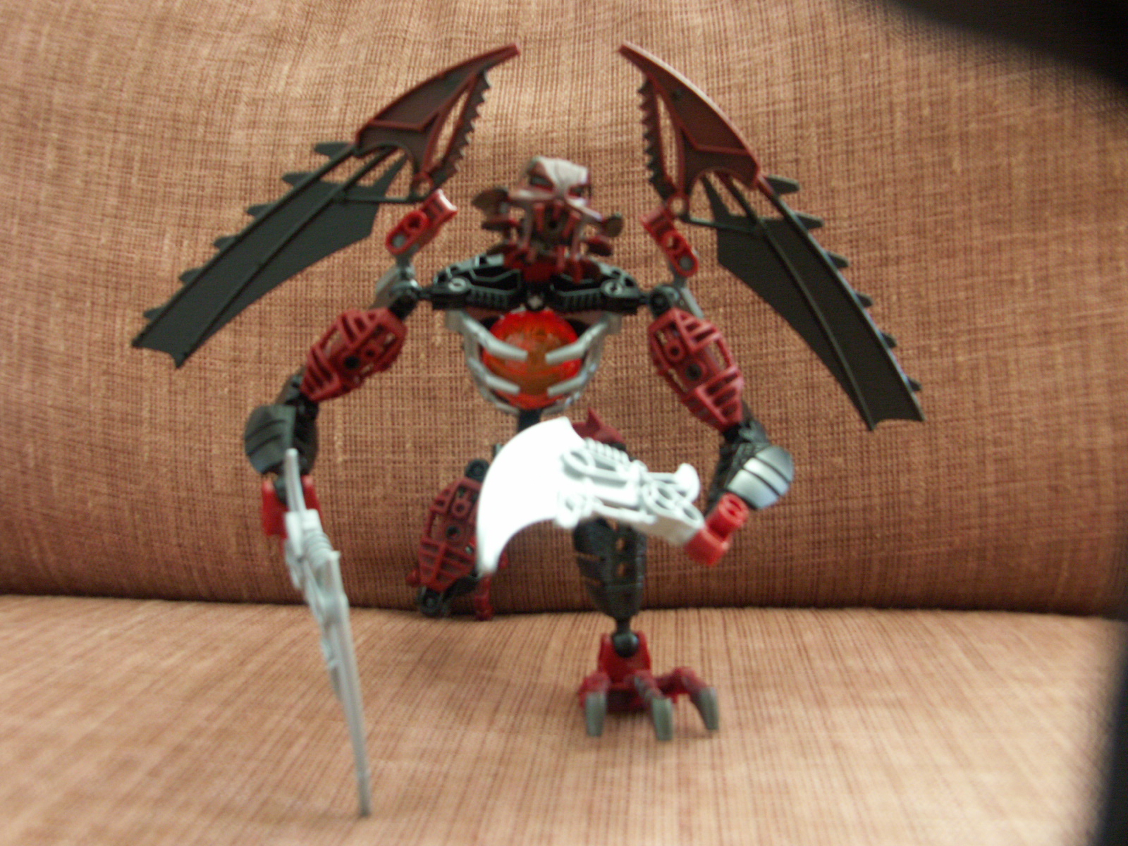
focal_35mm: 32
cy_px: 423
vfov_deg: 44.2
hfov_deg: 56.8
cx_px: 564
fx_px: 1043
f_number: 2.8
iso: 200
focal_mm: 8.29
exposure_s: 1/15
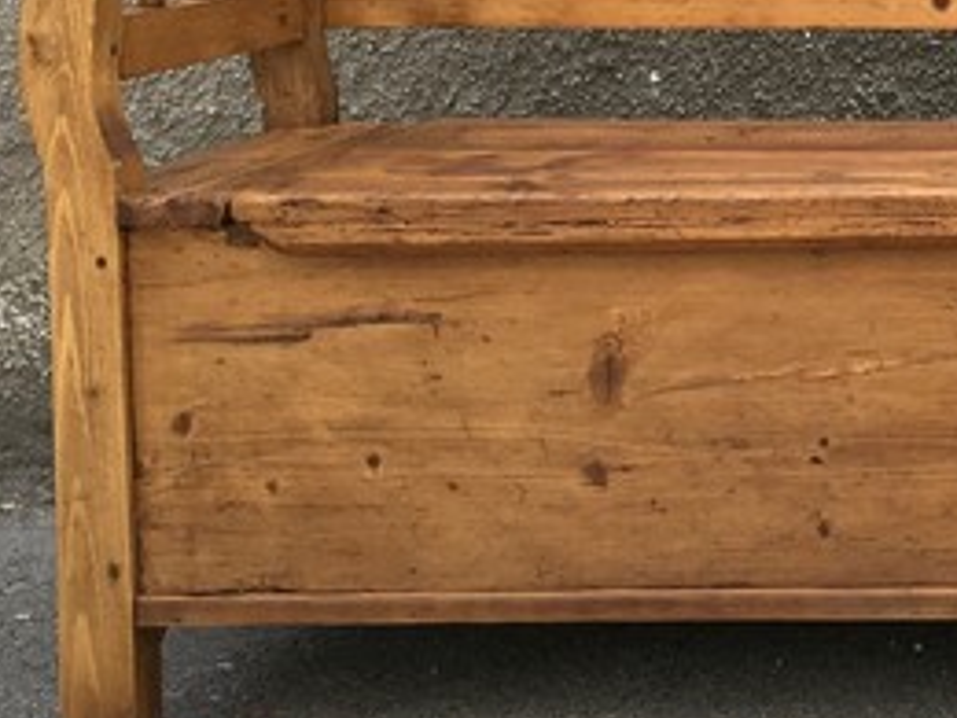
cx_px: 1204
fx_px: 2156
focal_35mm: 78
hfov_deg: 22.6
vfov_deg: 18.7
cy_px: 138
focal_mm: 4.15
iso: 25
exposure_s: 1/469
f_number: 2.2
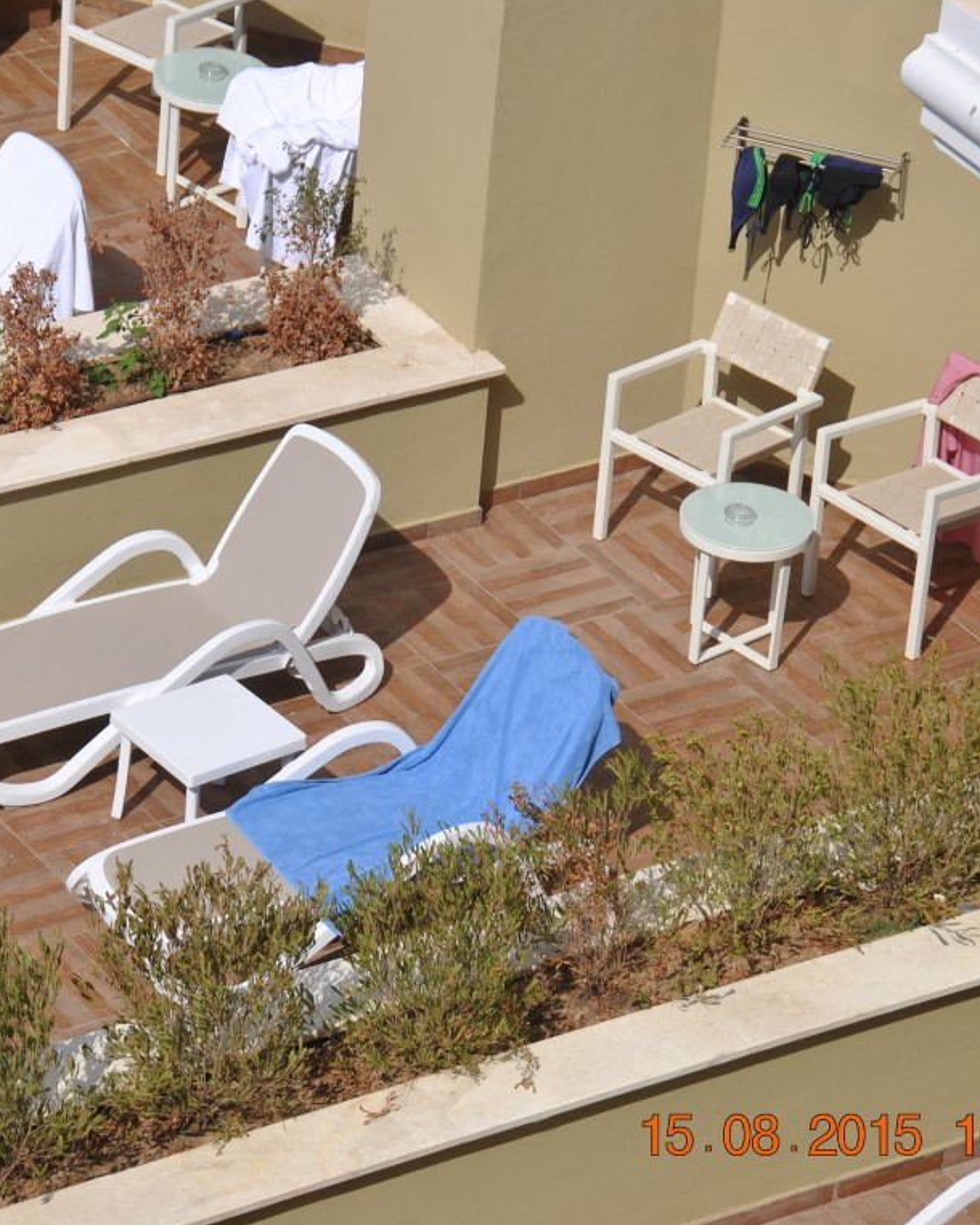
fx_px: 6306
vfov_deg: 11.1
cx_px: 348
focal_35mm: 174
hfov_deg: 8.9
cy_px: 611
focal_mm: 82
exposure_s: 1/800
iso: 100
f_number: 7.1
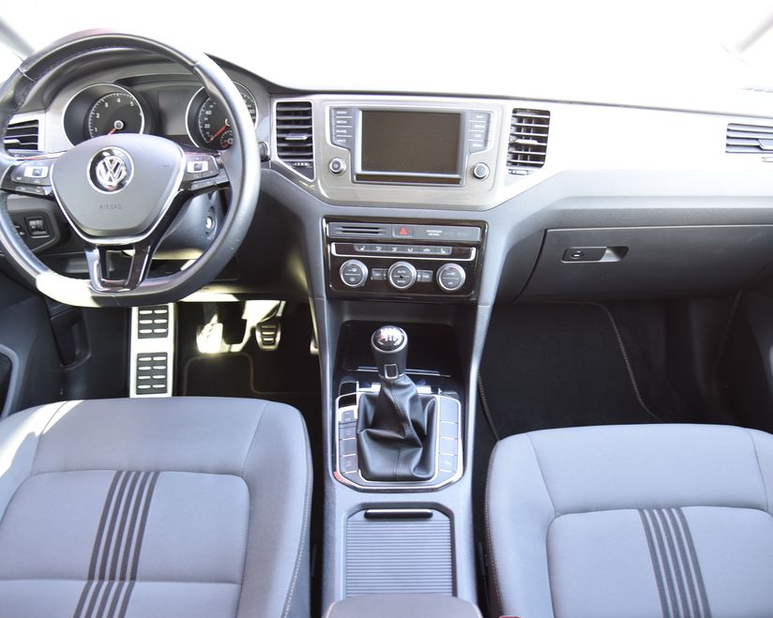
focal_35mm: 28
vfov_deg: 51.5
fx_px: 641
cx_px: 398
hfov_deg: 62.2
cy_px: 311
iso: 500
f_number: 4
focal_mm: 24
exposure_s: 1/15
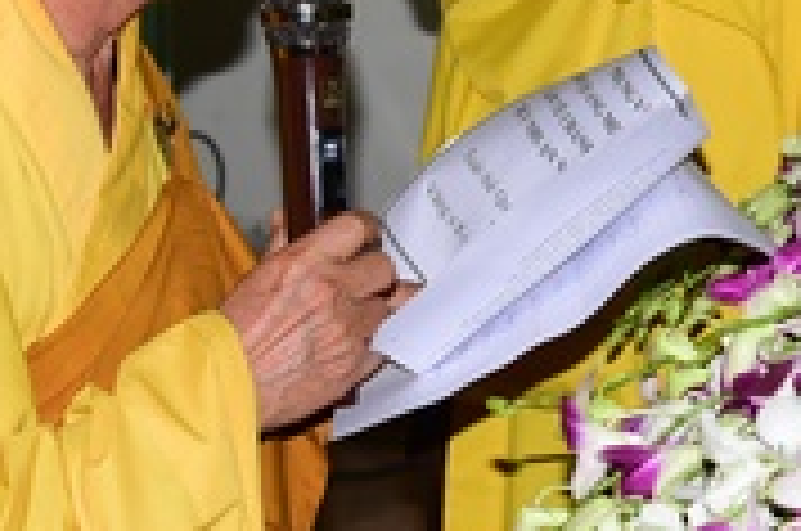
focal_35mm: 161
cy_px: -189
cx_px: 788
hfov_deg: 12.6
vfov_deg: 8.4
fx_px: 3576
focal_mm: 44
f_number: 5
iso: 640
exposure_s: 1/80
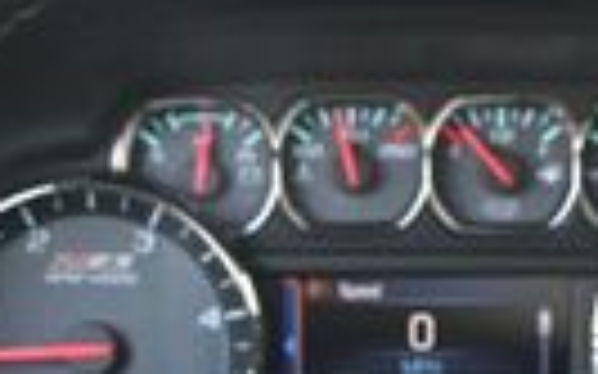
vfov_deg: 6.7
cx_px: 477
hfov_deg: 10.9
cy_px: 599
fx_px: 3111
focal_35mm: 191
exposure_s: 1/125
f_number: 4.5
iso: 720
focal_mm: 26
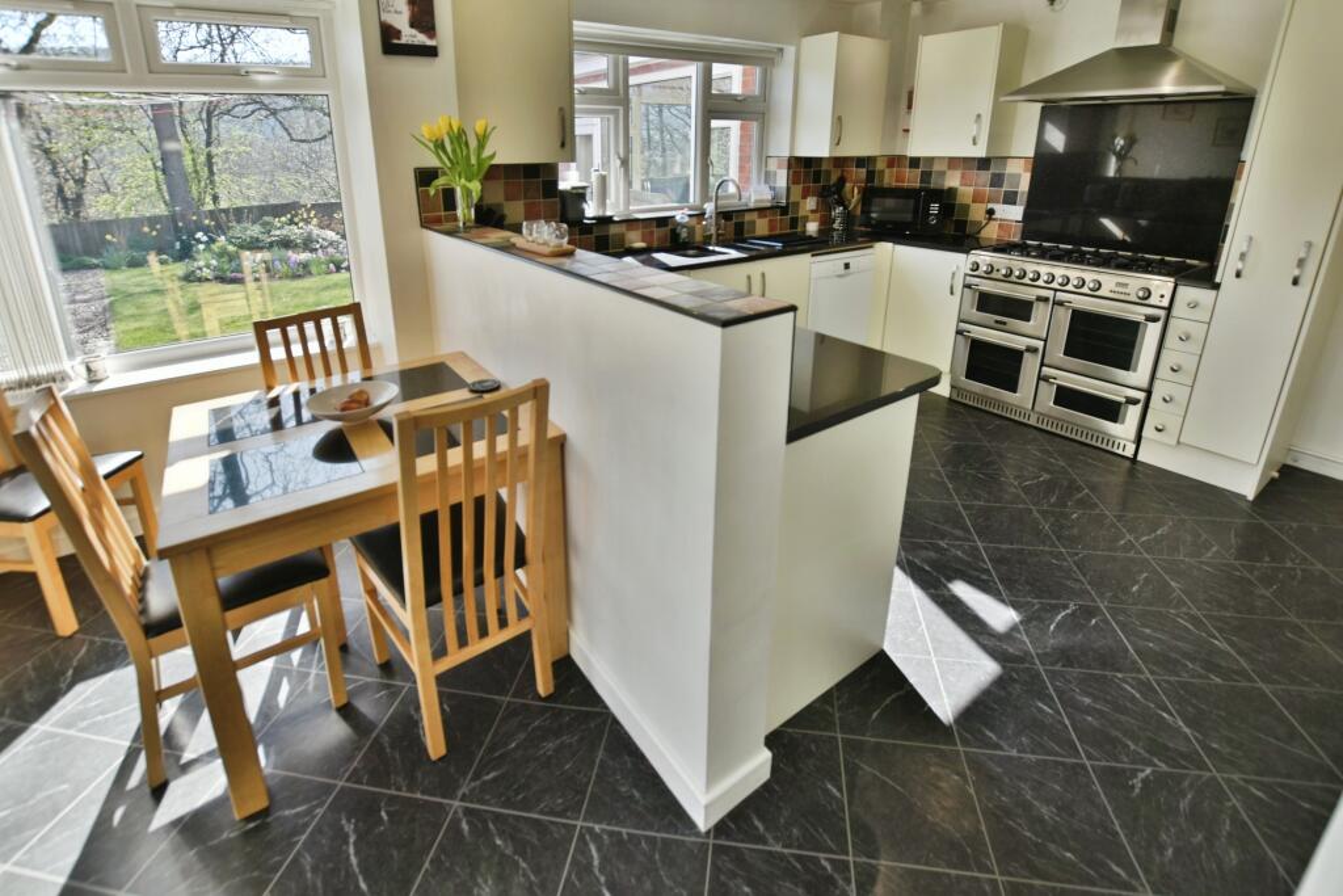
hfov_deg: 100.4
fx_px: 560
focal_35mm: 15
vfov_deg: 77.3
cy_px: 448
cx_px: 672
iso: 100
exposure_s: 1/100
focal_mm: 10
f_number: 5
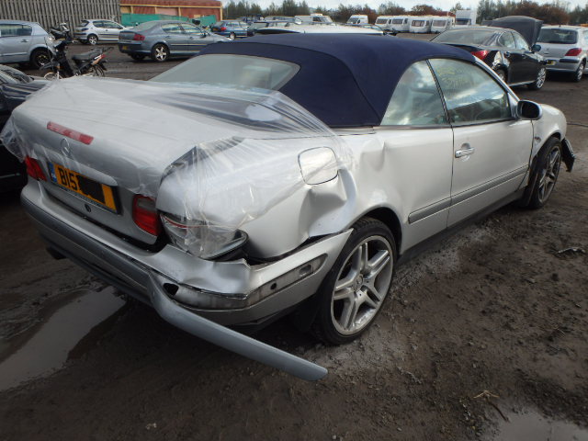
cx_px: 294
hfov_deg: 63.4
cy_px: 220
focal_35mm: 28
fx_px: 476
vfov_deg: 49.7
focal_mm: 5
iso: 125
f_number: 3.9
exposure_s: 1/500
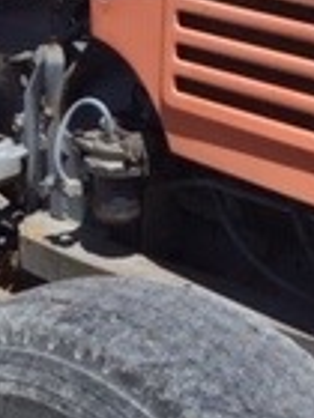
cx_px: -150
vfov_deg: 13.8
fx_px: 1717
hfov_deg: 10.1
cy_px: 370
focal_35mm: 142
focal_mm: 3.3
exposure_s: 1/1116
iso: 25
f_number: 2.4
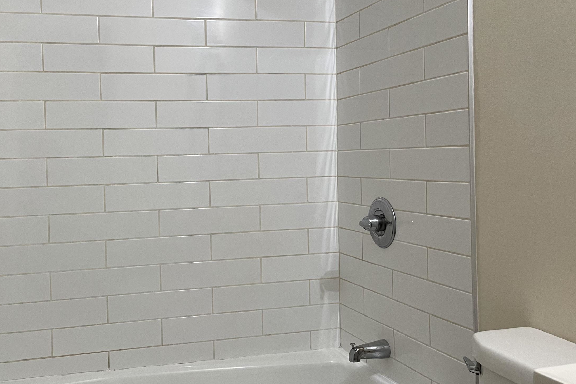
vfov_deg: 35.0
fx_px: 608
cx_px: 191
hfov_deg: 49.8
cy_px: 170
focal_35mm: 38
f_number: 1.6
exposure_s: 1/60
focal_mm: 5.1
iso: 125
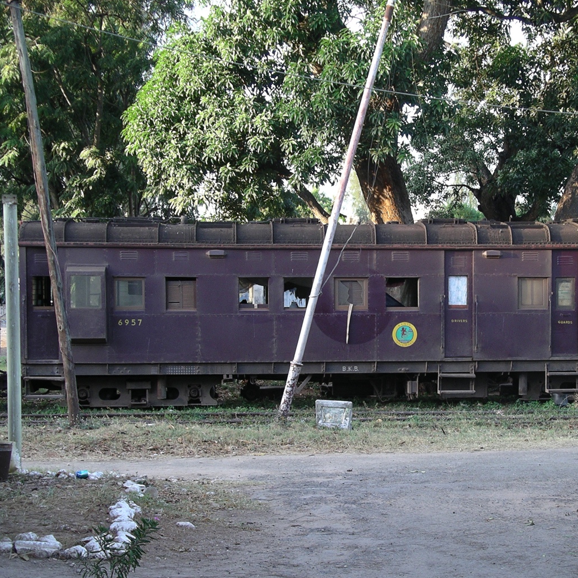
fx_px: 1360
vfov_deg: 24.0
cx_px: 387
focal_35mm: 72
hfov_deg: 23.9
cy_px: 337
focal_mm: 10.9
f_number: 3.2
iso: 100
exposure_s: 1/50
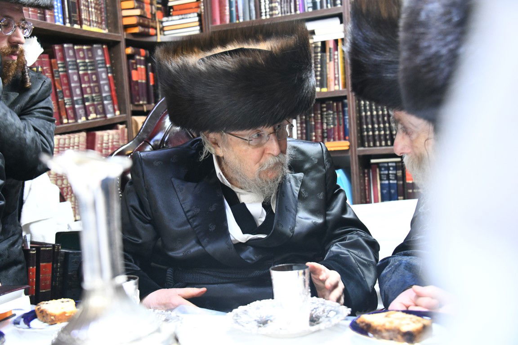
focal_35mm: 45
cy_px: 172
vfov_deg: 29.9
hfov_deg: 43.6
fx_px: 647
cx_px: 259
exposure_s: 1/40
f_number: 5
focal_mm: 45
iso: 5000
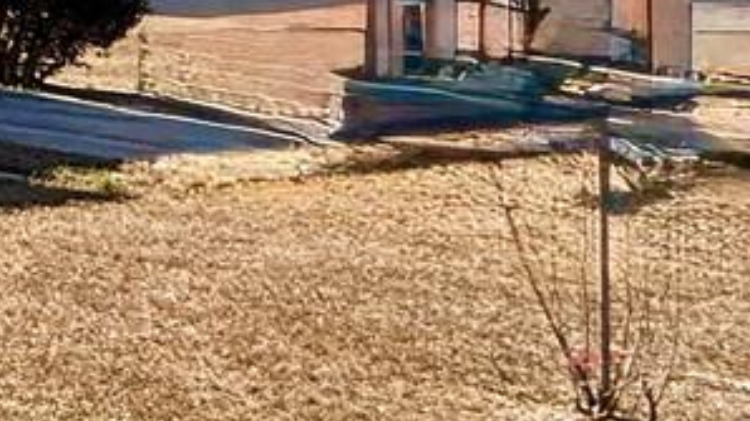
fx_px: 1629
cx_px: -1019
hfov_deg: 15.3
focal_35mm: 82
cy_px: -81
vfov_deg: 14.3
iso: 50
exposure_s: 1/2611
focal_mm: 2.22
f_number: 2.2
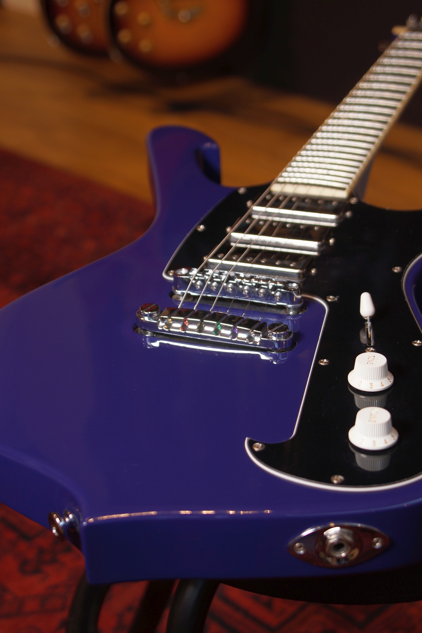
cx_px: 211
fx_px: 1187
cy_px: 316
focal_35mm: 68
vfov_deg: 29.9
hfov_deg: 20.2
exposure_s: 1/13
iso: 100
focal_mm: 45
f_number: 5
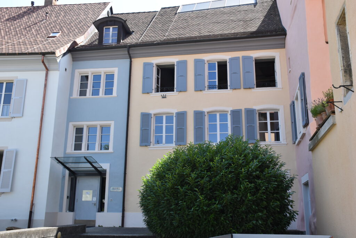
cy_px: 119
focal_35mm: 34
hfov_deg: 55.1
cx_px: 178
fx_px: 341
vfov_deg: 38.4
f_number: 8
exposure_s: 1/250
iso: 400
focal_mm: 23
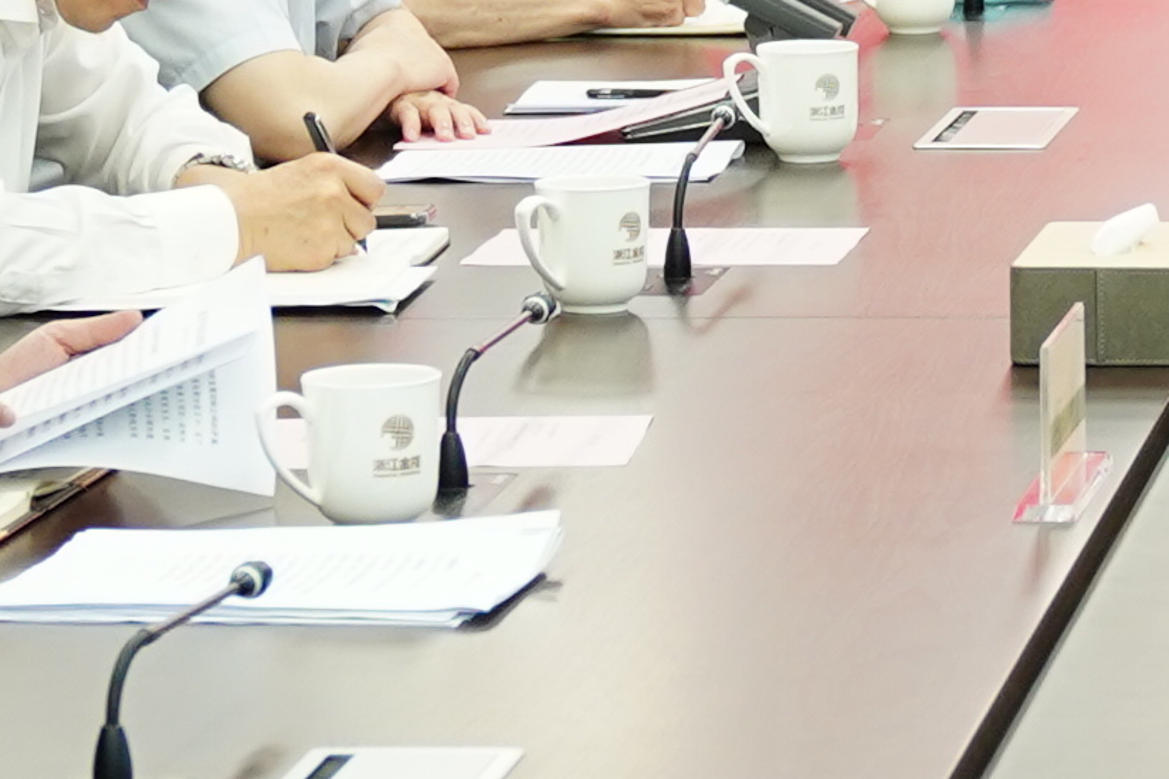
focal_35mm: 234
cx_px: 1624
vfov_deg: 5.8
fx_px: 7596
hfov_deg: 8.6
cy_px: -275
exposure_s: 1/80
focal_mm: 33
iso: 640
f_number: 3.2
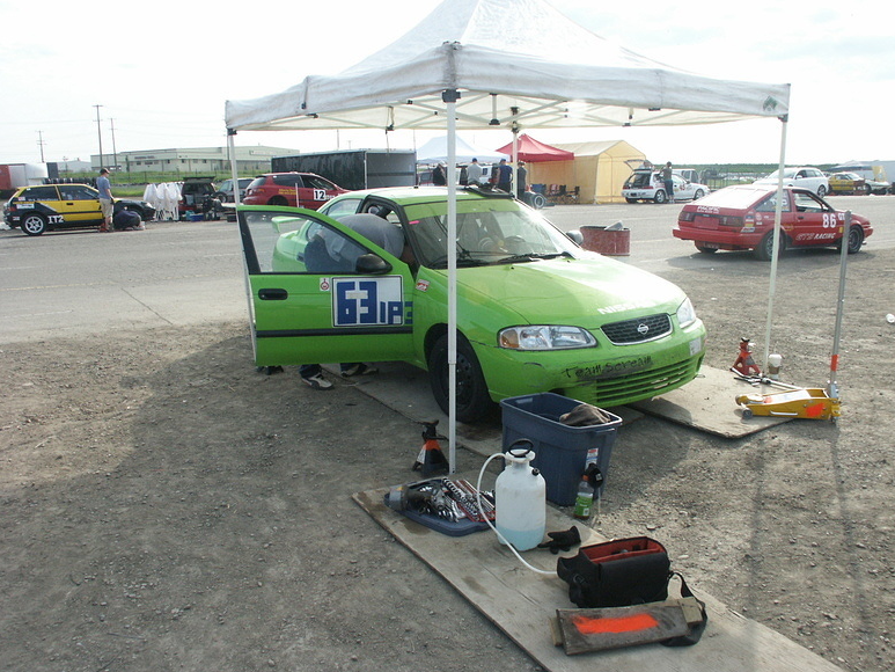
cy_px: 337
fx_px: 776
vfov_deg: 46.8
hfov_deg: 59.9
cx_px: 461
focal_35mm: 30
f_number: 5.6
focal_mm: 7.65
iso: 100
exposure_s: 1/250
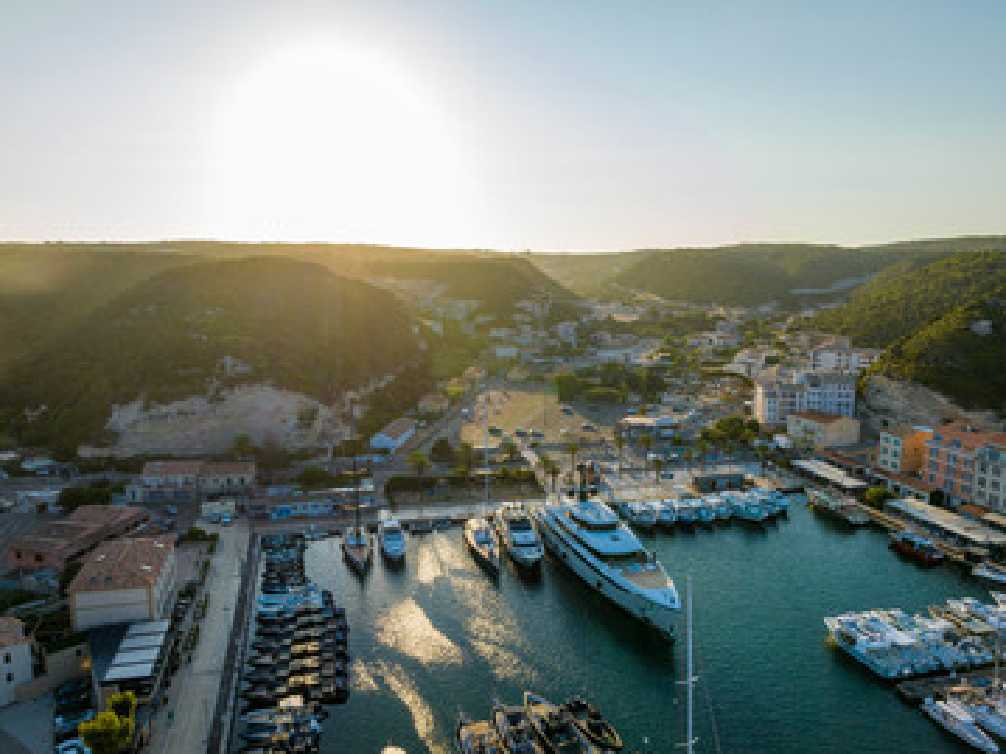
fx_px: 726
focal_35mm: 25
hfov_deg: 69.4
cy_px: 367
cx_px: 493
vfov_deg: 54.8
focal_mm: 12.3
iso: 100
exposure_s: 1/100
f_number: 11
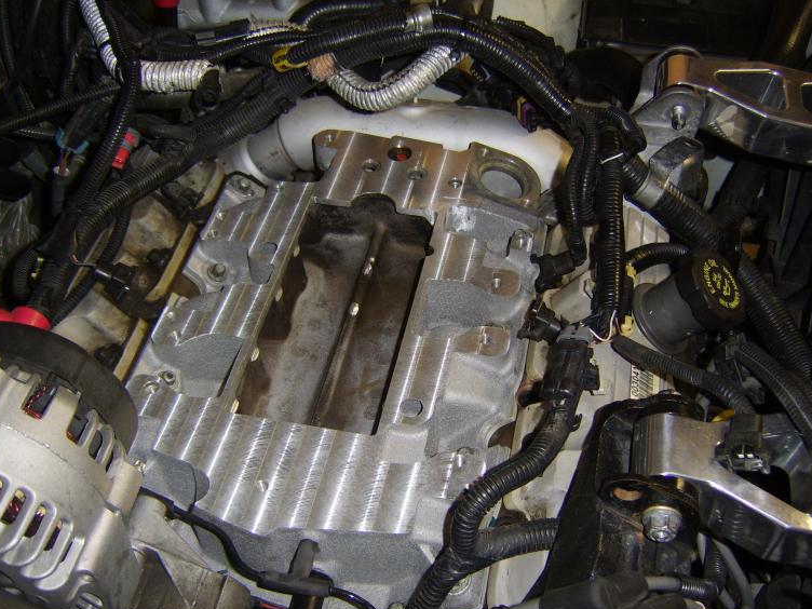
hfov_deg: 55.3
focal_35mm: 33
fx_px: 774
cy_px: 306
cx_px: 389
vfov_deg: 42.9
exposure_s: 1/30
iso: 141
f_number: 2.7
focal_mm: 8.13
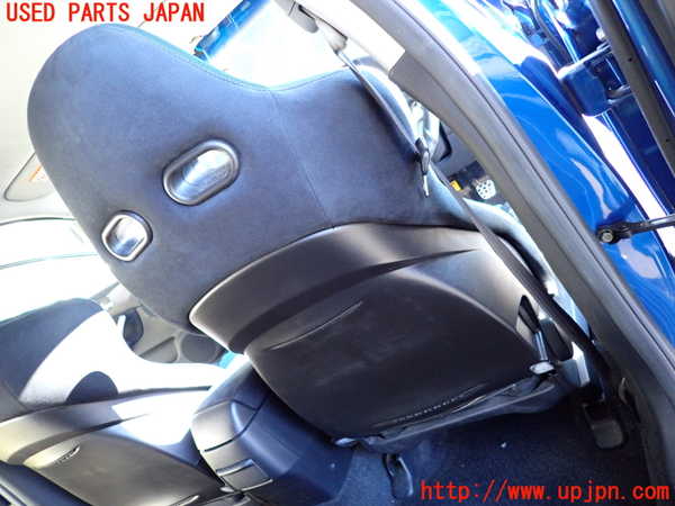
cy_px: 253
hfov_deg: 69.4
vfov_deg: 54.9
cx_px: 338
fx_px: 487
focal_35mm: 25
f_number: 2
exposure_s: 1/125
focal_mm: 4.5
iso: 800
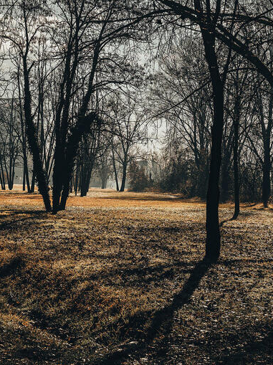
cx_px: 137
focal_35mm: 85
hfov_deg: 17.3
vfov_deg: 23.0
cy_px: 169
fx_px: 895
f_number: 5.6
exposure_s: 1/800
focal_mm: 36
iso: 100
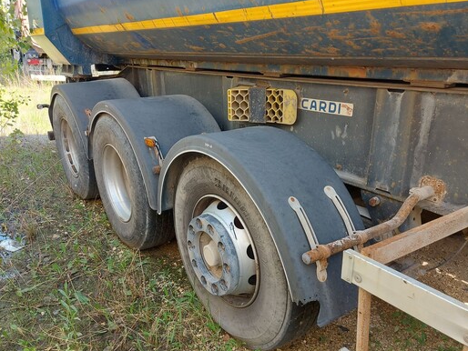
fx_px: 379
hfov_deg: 63.4
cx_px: 243
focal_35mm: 28
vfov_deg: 49.7
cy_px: 195
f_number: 1.8
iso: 40
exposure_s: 1/100
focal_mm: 5.23
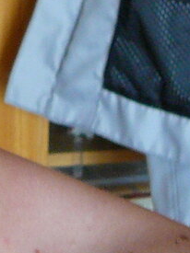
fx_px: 1121
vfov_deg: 12.3
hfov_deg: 8.9
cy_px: -136
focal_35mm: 153
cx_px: -236
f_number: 2.8
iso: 200
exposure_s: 1/15
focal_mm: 5.2
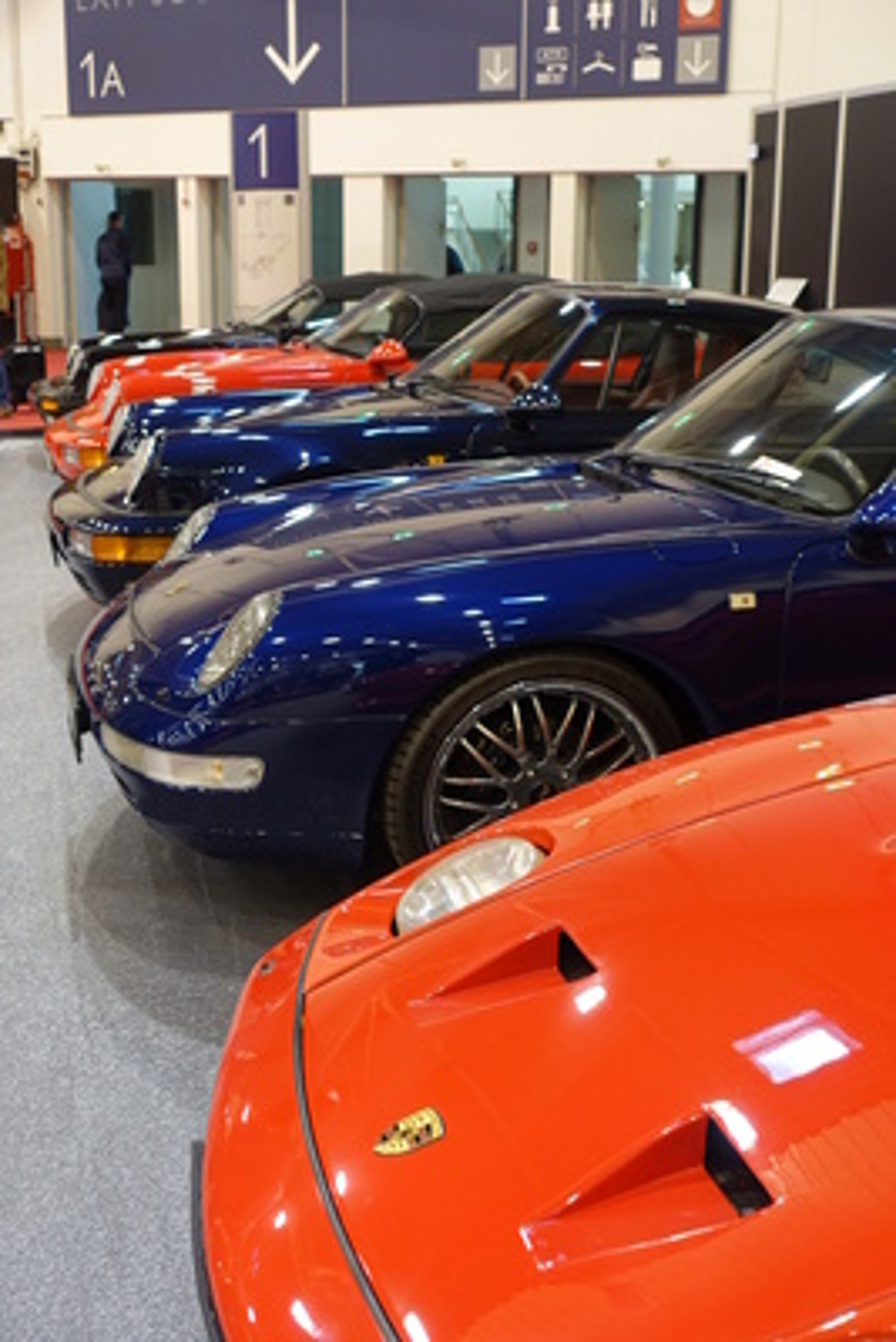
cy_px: 671
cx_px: 448
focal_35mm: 45
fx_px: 1678
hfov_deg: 29.9
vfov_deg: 43.6
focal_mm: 16.39
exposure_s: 1/50
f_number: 2.8
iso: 320
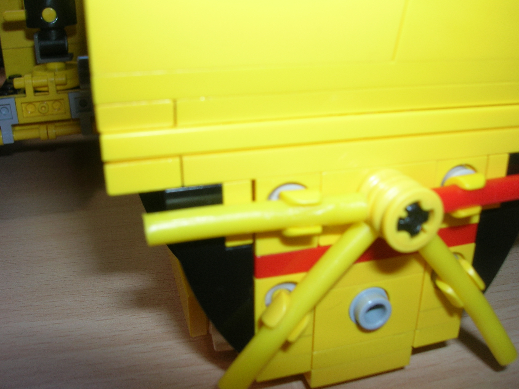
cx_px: 260
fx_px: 510
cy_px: 194
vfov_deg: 41.8
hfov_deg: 54.0
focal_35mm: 34
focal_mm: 5.7
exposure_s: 1/60.1
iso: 50
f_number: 4.9
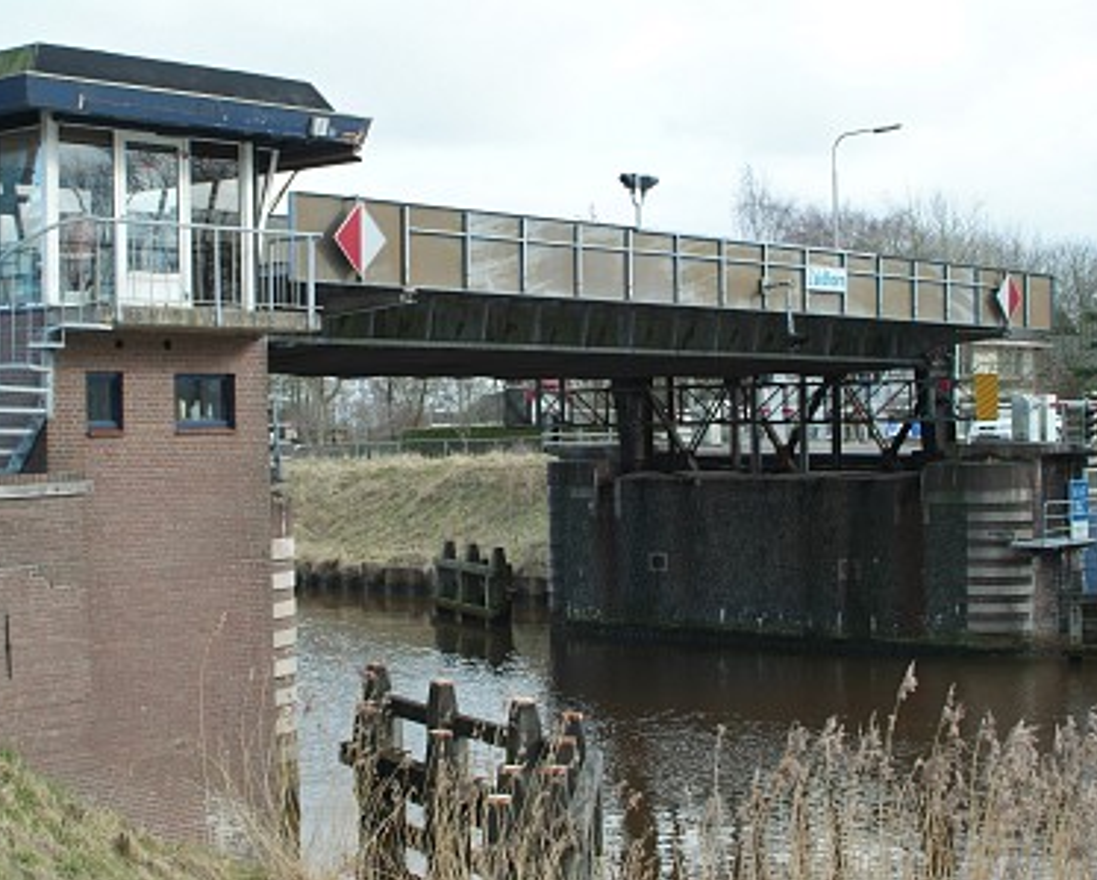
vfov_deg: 25.4
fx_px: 1950
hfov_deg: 31.4
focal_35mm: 60
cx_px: 568
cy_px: 440
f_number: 8
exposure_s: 1/180
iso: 400
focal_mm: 35
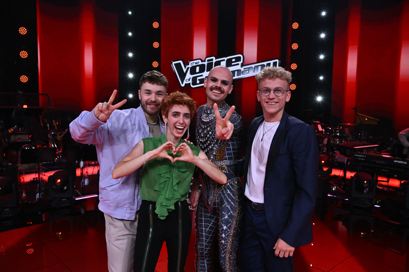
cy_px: 136
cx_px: 204
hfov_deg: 61.9
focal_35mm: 30
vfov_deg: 43.6
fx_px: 341
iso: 3200
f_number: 7.1
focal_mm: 30
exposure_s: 1/200
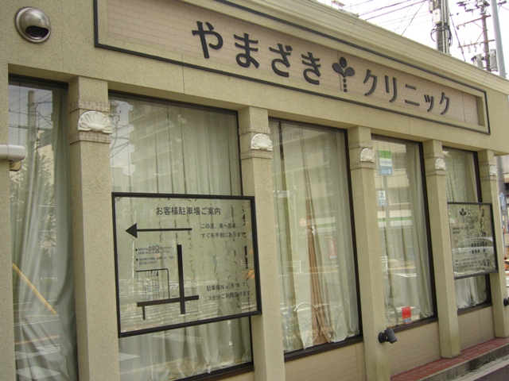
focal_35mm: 40
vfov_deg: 36.0
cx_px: 254
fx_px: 588
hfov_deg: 46.8
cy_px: 190
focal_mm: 6.6
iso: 80
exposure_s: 1/320
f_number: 3
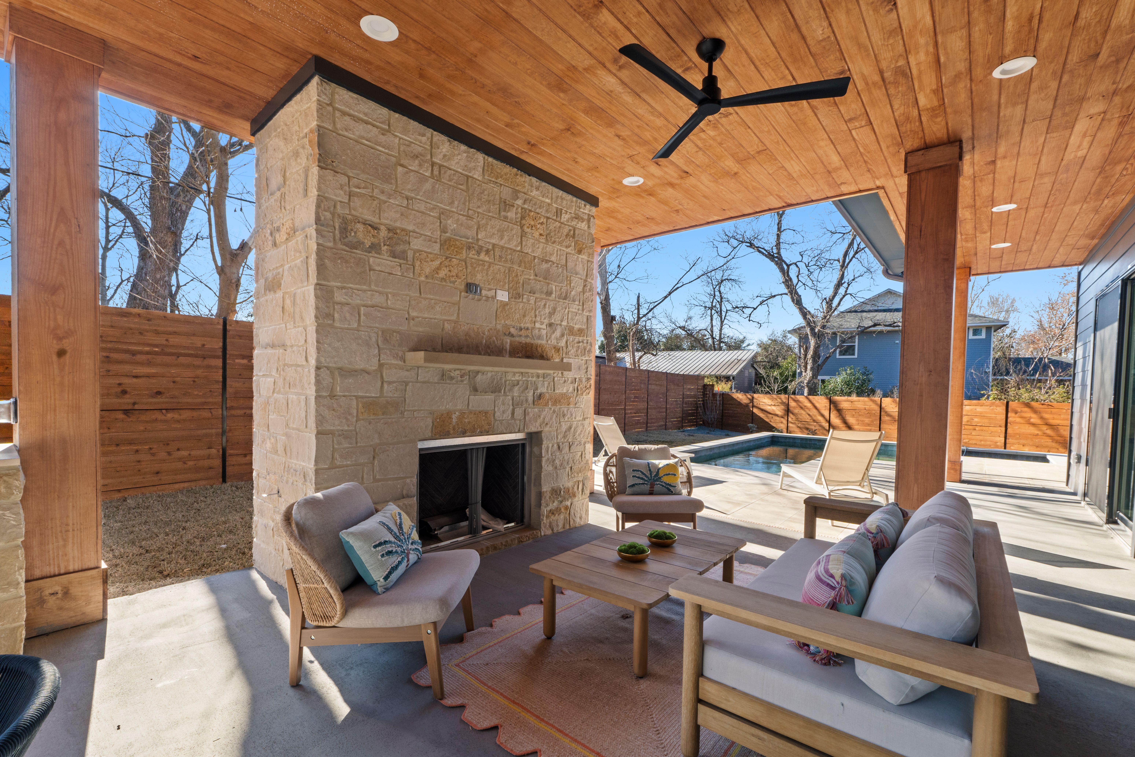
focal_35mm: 15
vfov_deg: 77.3
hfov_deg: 100.4
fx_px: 473
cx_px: 568
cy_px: 378
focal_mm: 10
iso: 250
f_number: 11
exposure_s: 1/8
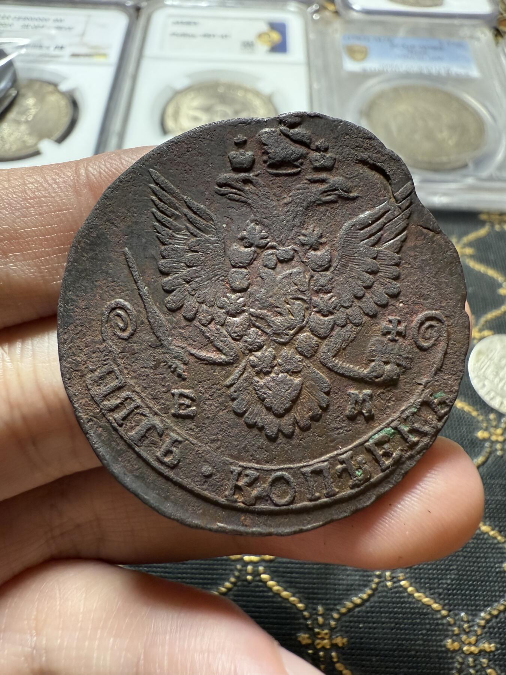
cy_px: 338
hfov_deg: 56.8
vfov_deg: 71.6
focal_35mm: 24
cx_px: 253
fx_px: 468
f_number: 2.2
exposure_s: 1/85
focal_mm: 2.22
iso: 400
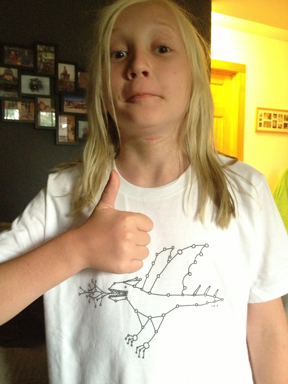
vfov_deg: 52.6
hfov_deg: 40.7
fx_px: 388
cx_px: 144
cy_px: 192
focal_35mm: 35
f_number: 2.4
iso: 800
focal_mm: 4.28
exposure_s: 1/15
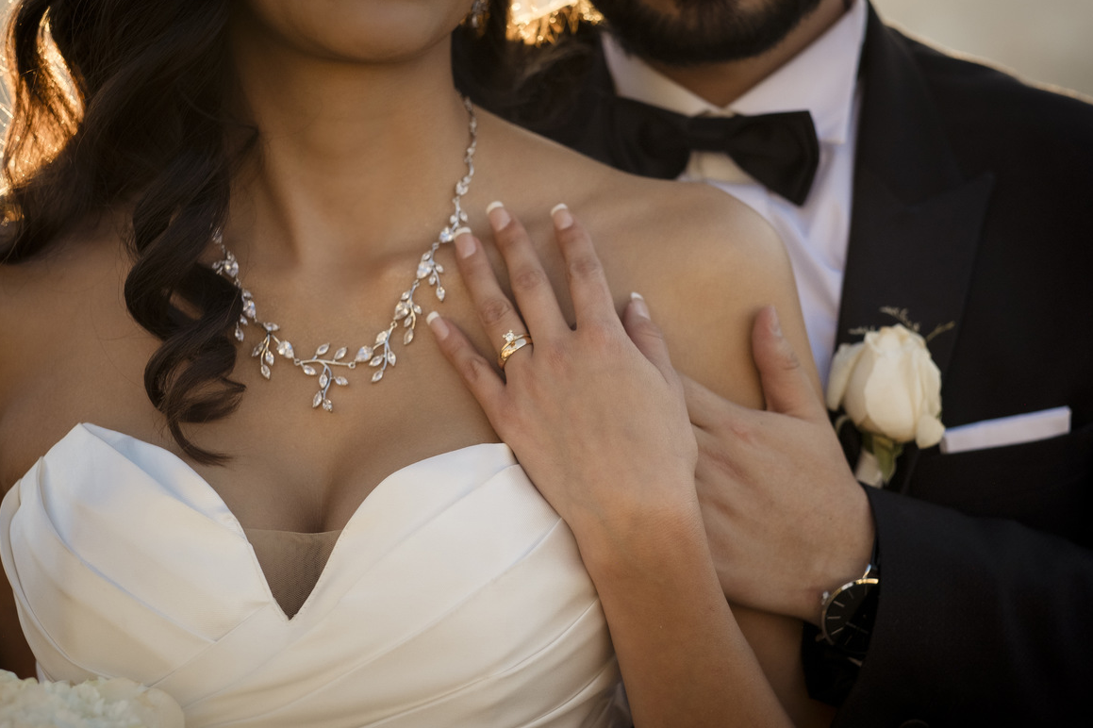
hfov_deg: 23.4
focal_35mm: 87
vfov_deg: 15.7
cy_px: 373
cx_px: 560
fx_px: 2641
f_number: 2.8
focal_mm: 56
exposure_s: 1/1600
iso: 640
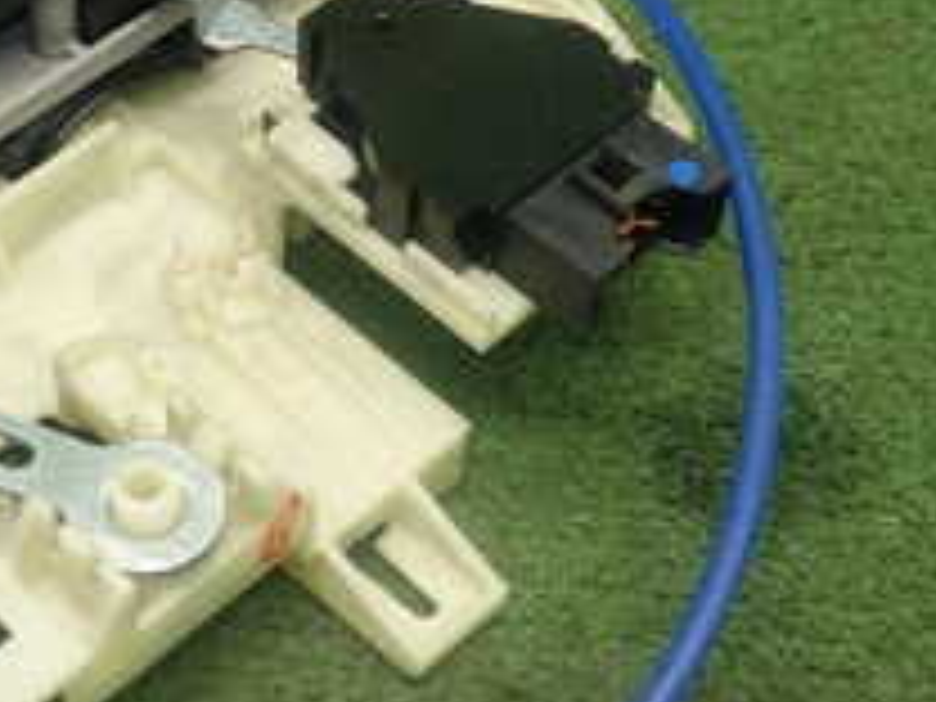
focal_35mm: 72
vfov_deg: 20.4
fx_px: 1947
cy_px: 382
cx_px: 148
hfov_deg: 26.4
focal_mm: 4.5
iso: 160
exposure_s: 1/60
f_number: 2
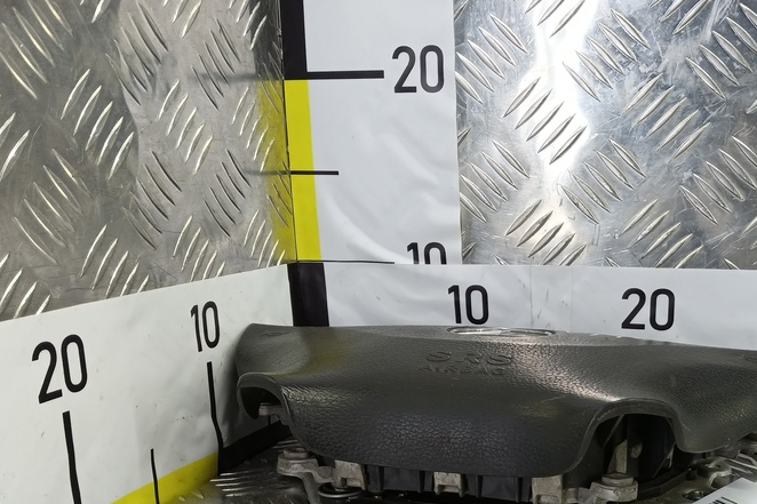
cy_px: 421
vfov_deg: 34.5
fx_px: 778
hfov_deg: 51.0
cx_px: 504
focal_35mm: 37
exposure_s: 1/50
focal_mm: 4.11
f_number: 1.6
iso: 161
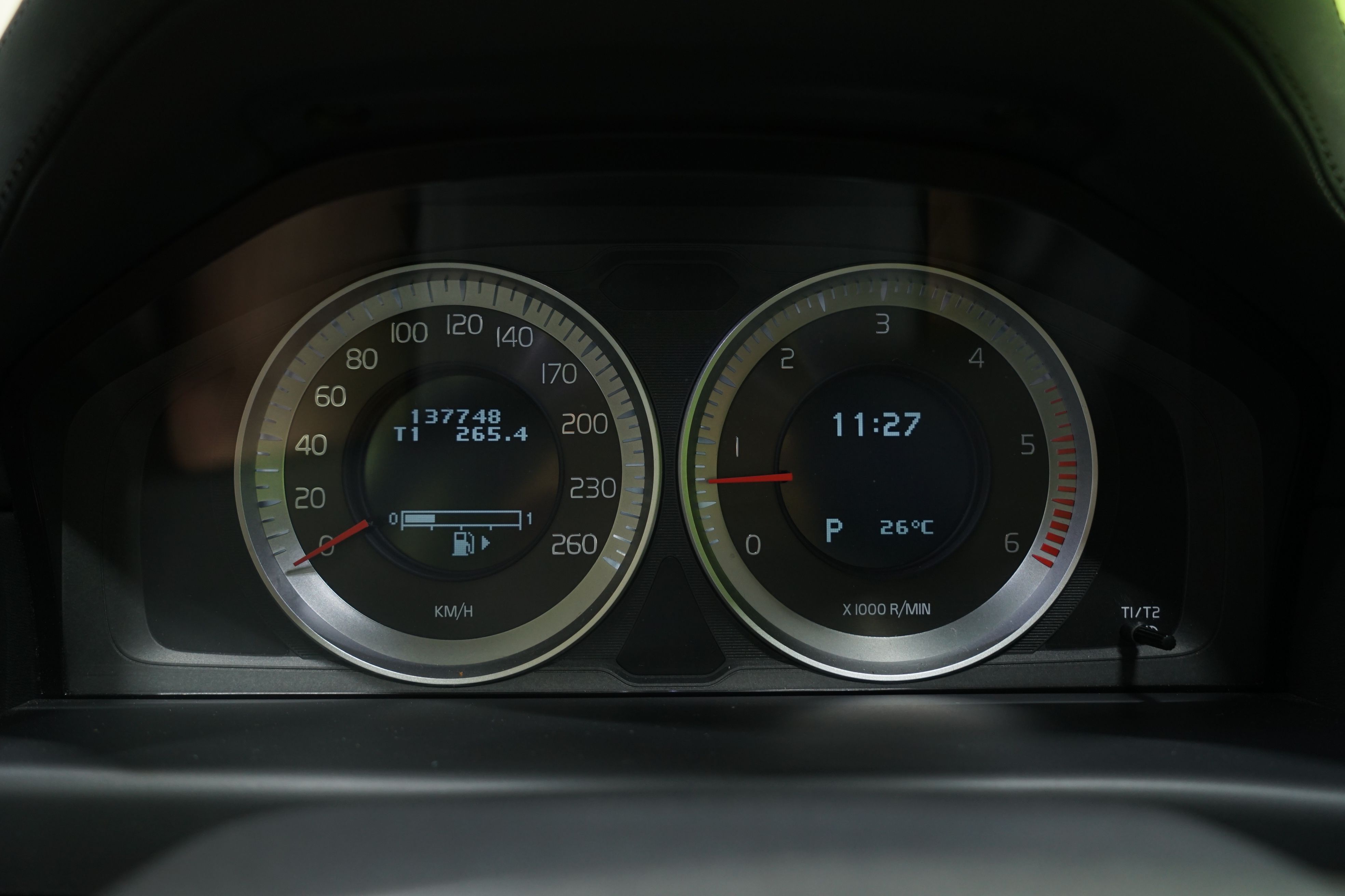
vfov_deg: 43.6
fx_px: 1121
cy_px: 448
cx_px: 672
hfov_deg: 61.9
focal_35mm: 30
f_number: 4.5
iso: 800
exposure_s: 1/20
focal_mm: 30
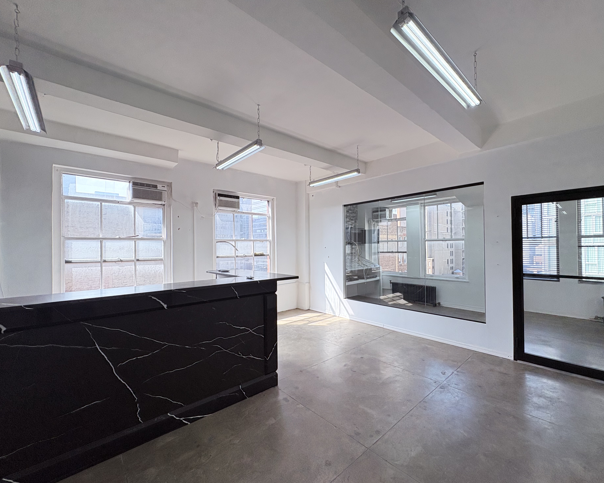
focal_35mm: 15
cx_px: 329
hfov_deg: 96.5
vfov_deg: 84.0
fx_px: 268
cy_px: 245
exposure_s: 1/249
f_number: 2.2
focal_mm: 2.22
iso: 64
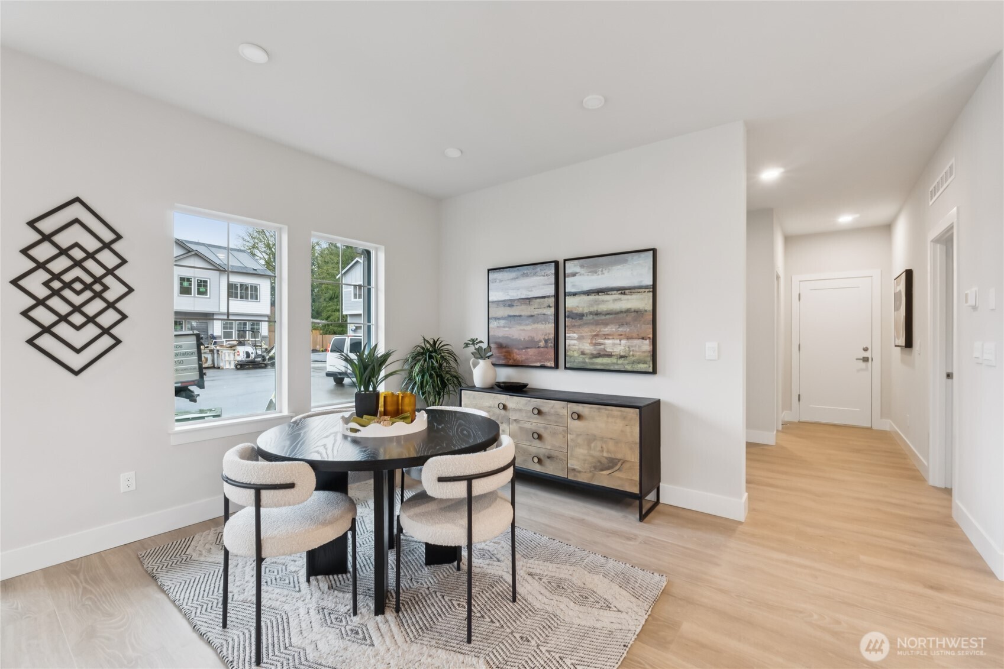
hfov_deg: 100.4
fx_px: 418
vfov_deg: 77.3
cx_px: 502
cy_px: 334
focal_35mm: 15
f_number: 9
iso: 250
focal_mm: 10
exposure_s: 1/4
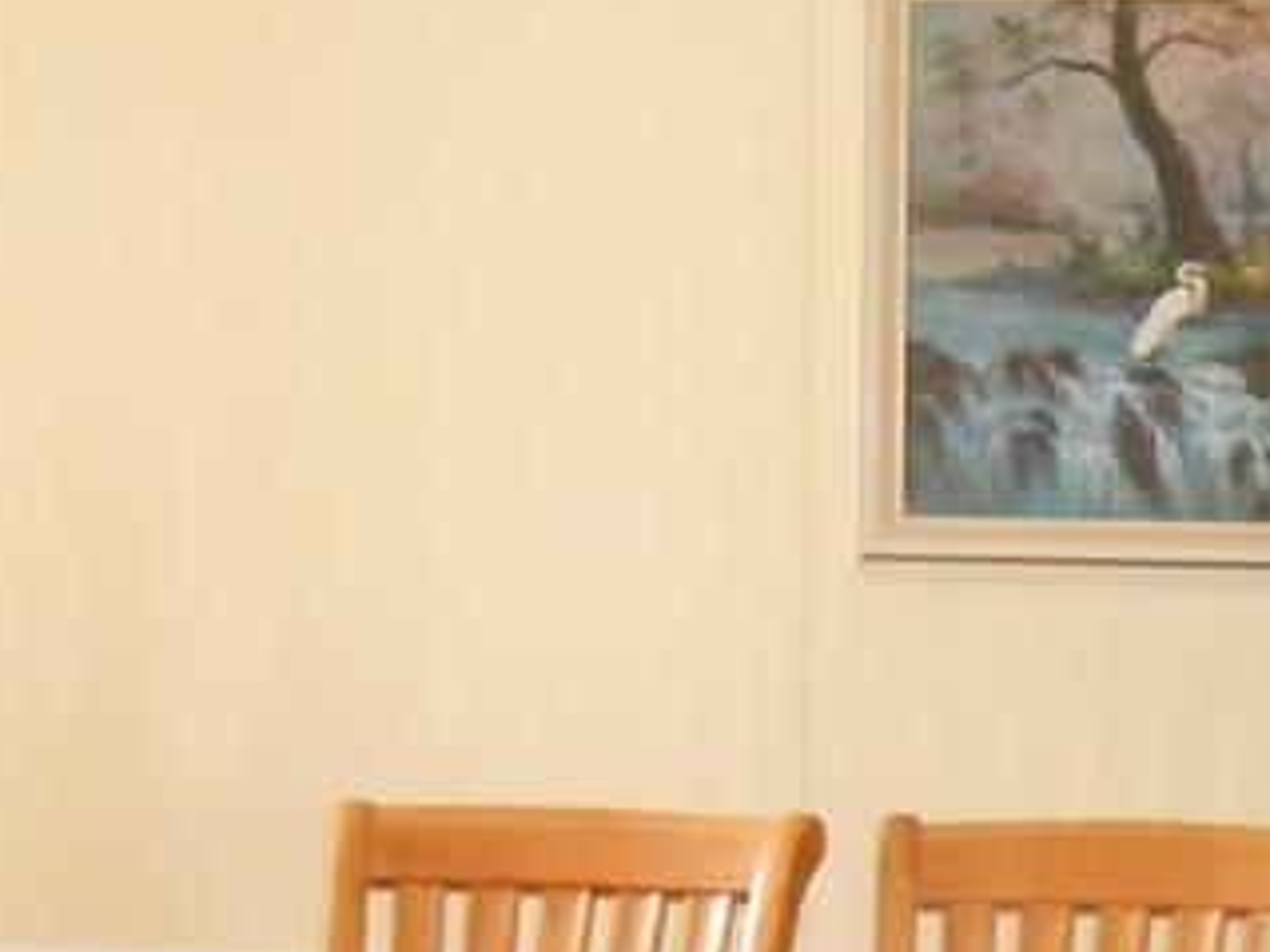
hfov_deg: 16.1
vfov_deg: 12.0
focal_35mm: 122
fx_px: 4474
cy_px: 872
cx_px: 800
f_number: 4.2
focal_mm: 6.8
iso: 800
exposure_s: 1/30
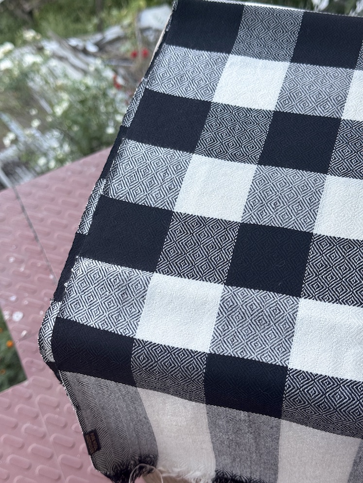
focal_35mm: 48
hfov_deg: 30.3
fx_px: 671
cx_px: 182
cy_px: 242
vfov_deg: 39.7
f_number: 1.78
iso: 50
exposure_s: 1/195
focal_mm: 6.76
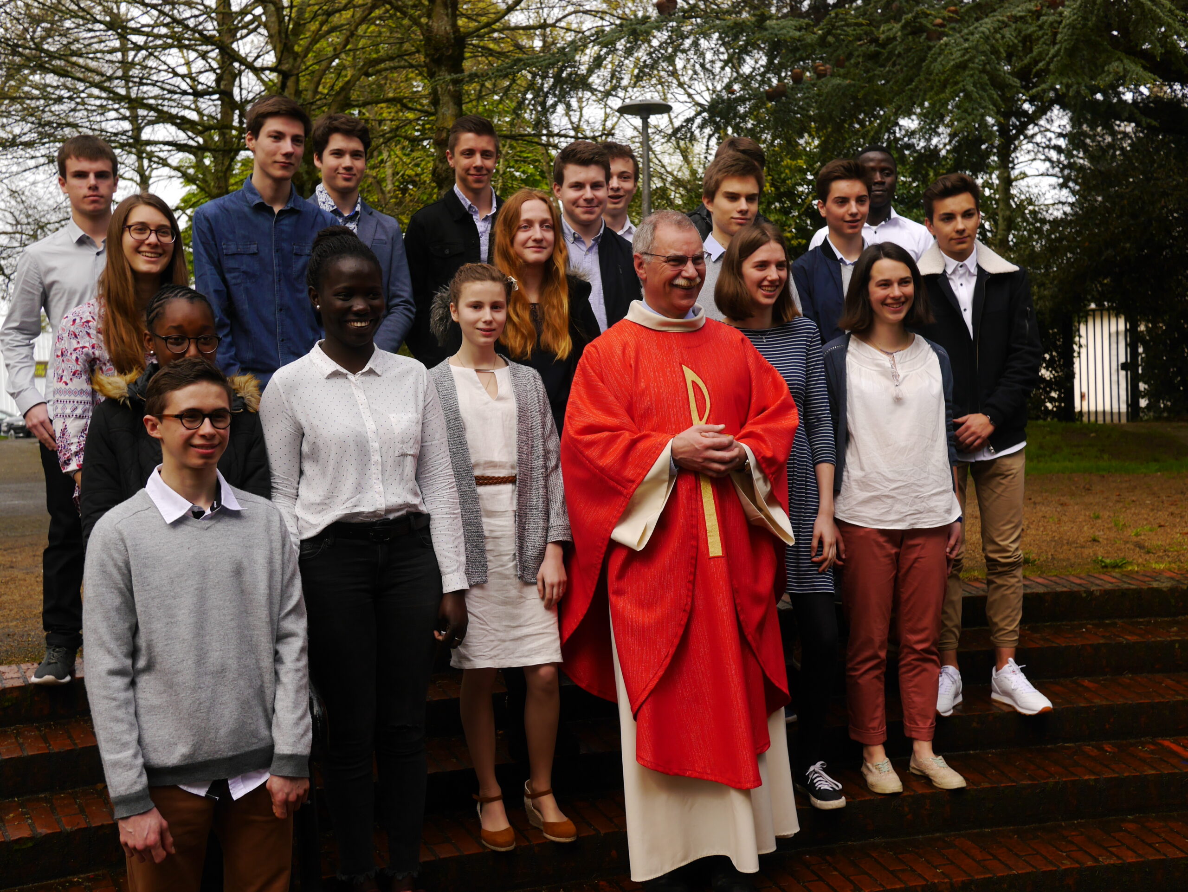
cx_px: 594
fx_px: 1373
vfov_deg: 36.0
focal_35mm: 40
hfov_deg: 46.8
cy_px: 446
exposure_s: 1/640
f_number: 4
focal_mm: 20
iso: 160
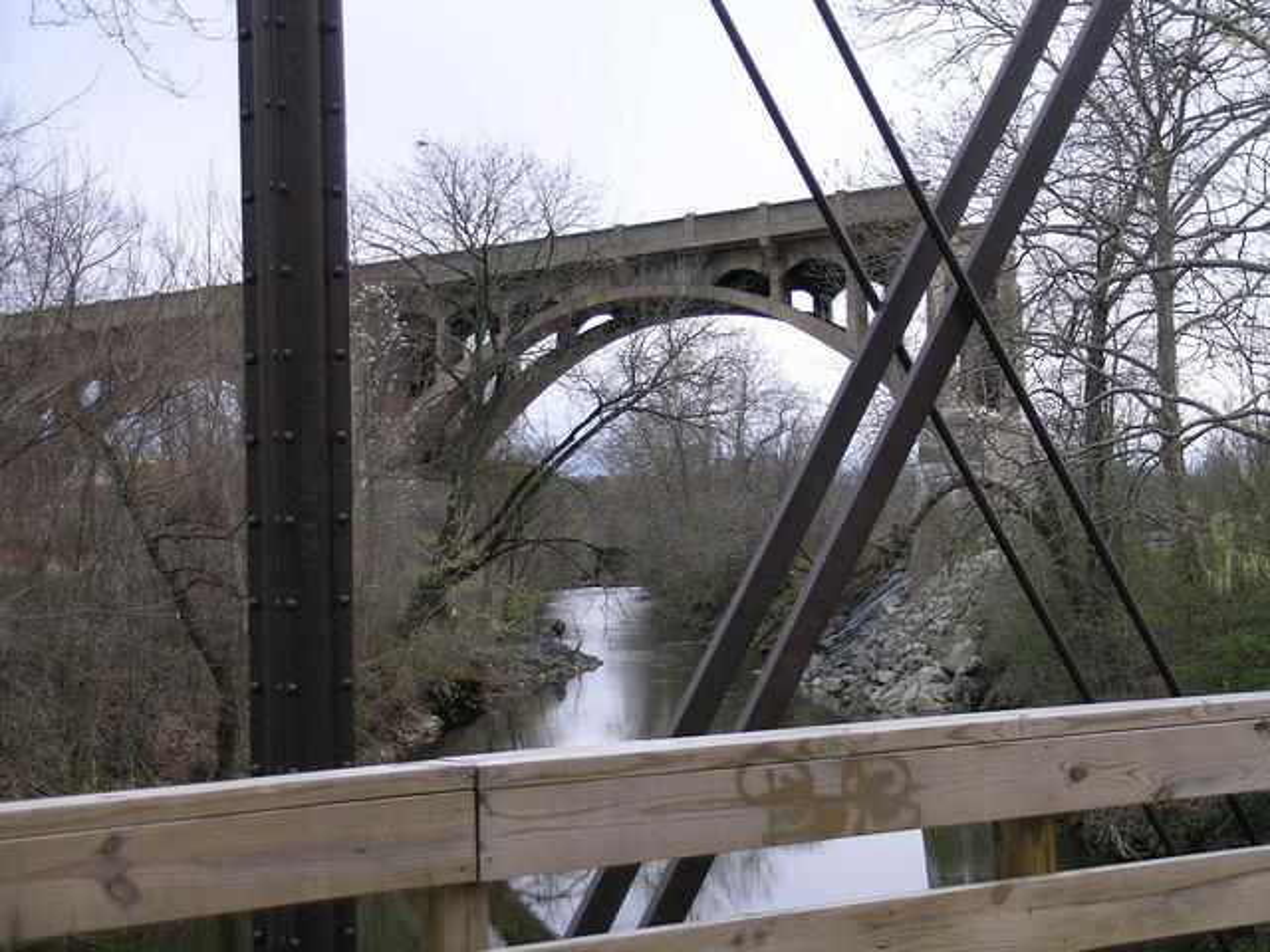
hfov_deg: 31.7
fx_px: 2238
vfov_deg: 24.0
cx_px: 635
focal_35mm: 61
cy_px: 476
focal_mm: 12.6
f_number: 3.7
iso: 50
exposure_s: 1/41.1
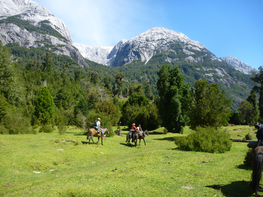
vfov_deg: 49.7
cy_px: 98
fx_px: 213
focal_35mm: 28
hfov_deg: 63.4
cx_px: 132
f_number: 3.3
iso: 80
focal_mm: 4.9
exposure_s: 1/400
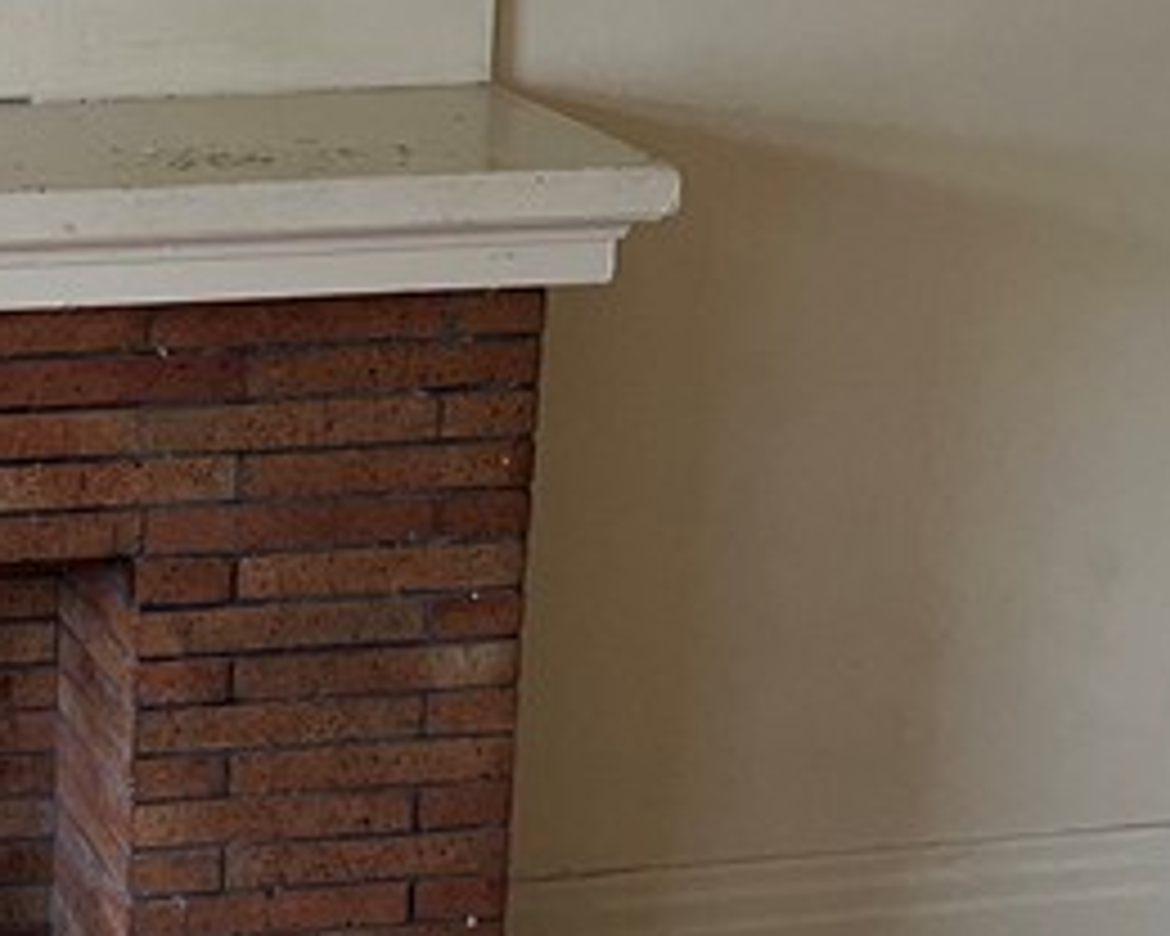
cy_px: 603
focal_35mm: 100
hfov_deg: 18.3
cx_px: -171
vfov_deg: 15.4
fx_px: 3463
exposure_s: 1/45
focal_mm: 5.1
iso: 32
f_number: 1.6
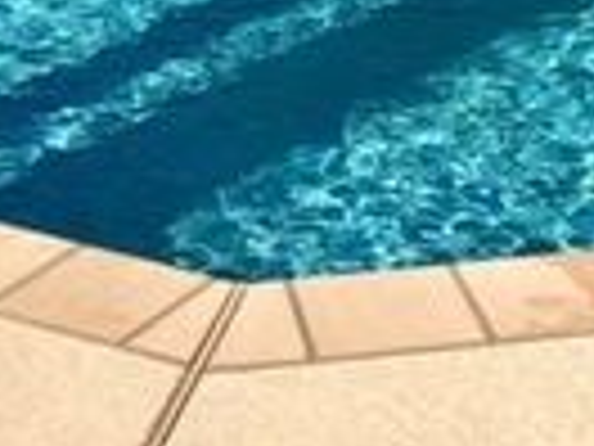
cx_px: 400
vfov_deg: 12.3
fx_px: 1888
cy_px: -354
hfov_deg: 17.8
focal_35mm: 110
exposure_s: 1/1980
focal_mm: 4.15
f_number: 2.2
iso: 32
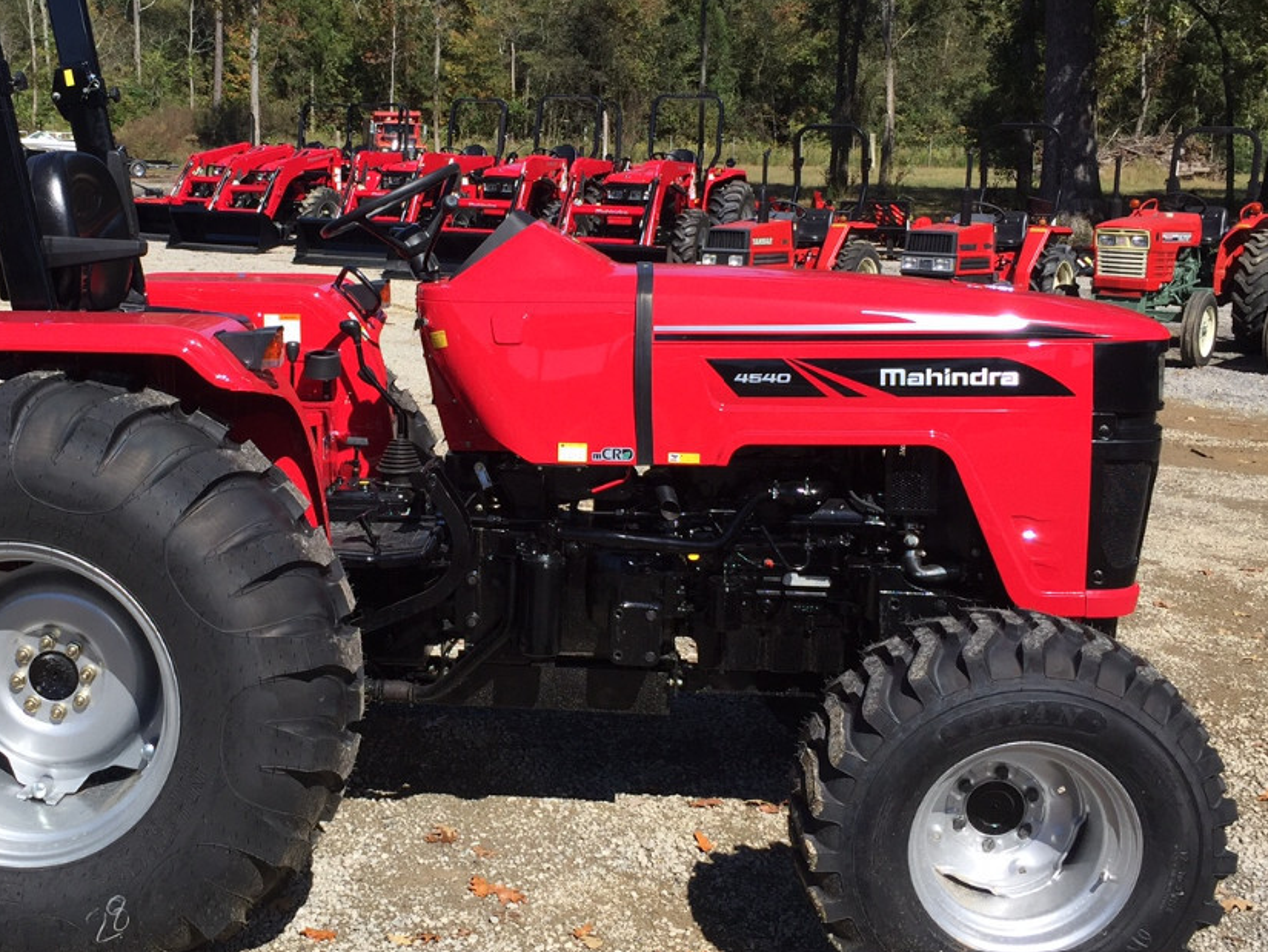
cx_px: 473
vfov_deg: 32.2
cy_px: 454
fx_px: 1649
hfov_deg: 41.8
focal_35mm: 45
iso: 32
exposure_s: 1/1522
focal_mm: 4.15
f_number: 2.2
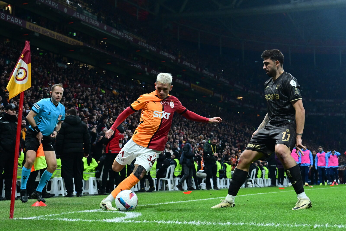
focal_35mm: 36
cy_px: 116
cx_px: 173
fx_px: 346
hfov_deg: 53.1
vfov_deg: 36.9
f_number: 2.8
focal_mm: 24
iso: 2500
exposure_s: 1/2000
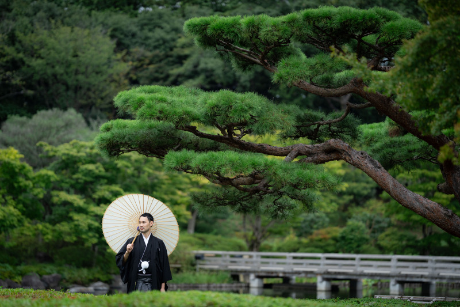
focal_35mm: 135
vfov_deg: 10.2
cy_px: 154
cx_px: 230
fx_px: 1725
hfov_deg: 15.2
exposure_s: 1/1600
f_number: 2
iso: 200
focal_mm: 135
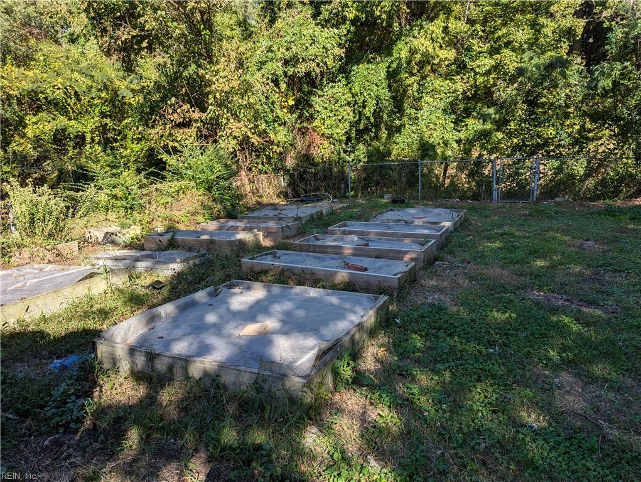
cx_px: 320
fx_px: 445
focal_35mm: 24
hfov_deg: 71.5
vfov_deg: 56.9
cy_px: 241
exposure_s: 1/682
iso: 43
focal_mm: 6.81
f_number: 1.85
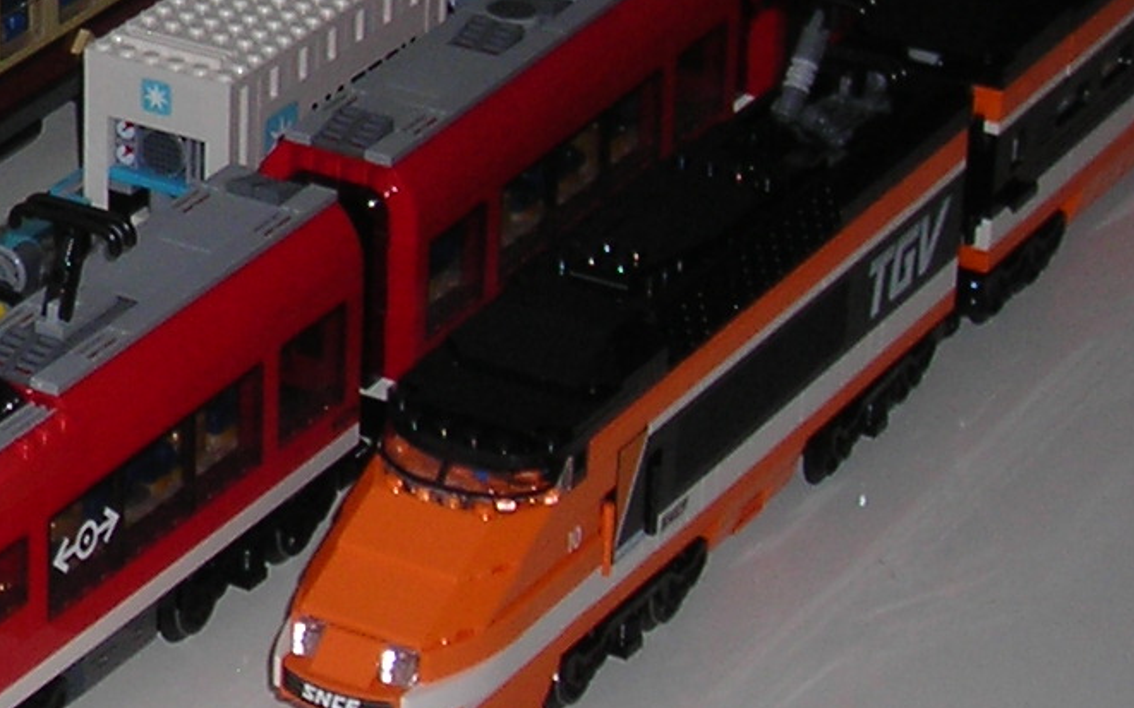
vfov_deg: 8.3
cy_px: 67
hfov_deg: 12.4
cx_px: -757
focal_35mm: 158
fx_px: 4883
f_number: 6.4
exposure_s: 1/60.1
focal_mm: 6.3
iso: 68
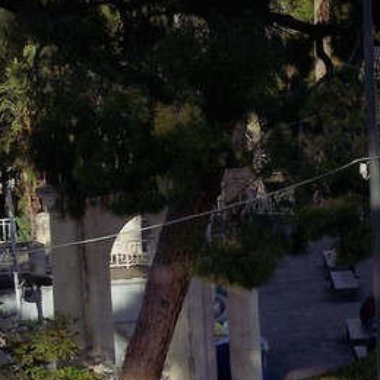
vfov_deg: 9.8
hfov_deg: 8.4
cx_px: 1096
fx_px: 2211
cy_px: 113
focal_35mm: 178
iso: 200
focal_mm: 34
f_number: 22
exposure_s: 1/125
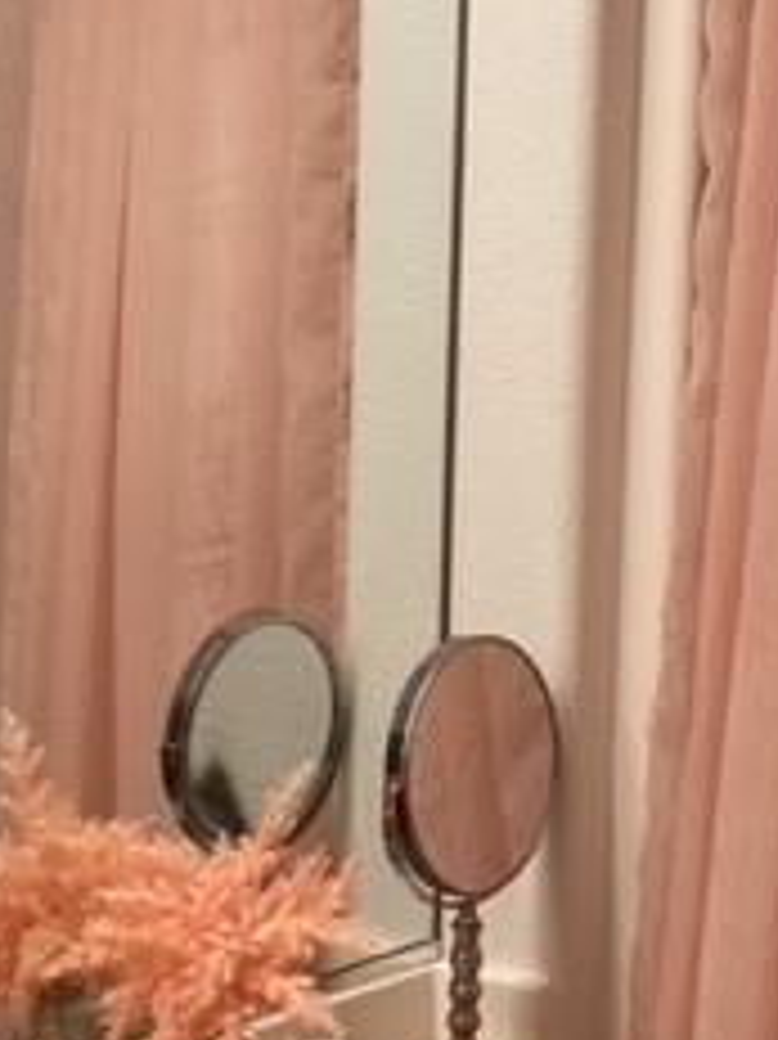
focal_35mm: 86
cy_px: 815
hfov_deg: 16.7
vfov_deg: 22.5
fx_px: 2580
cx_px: -27
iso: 100
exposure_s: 1/120
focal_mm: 3.3
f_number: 2.4
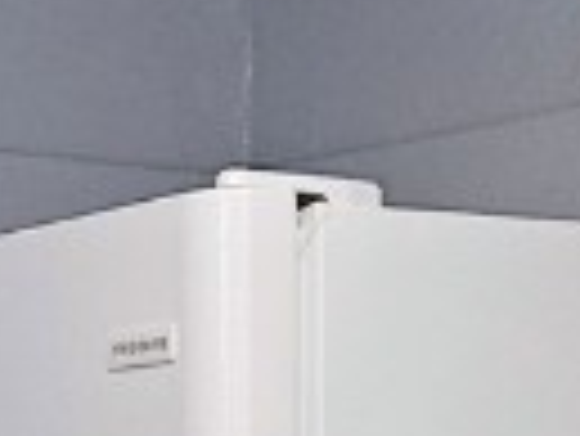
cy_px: 791
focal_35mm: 182
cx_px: -36
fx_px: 3052
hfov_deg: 10.7
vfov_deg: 7.9
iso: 125
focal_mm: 5.4
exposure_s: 1/60
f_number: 1.8
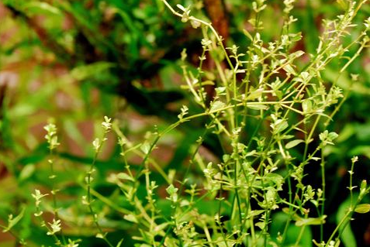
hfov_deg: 6.1
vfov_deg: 4.1
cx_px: 251
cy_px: 75
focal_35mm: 340
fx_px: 3496
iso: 640
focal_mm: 135
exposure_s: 1/15
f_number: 4
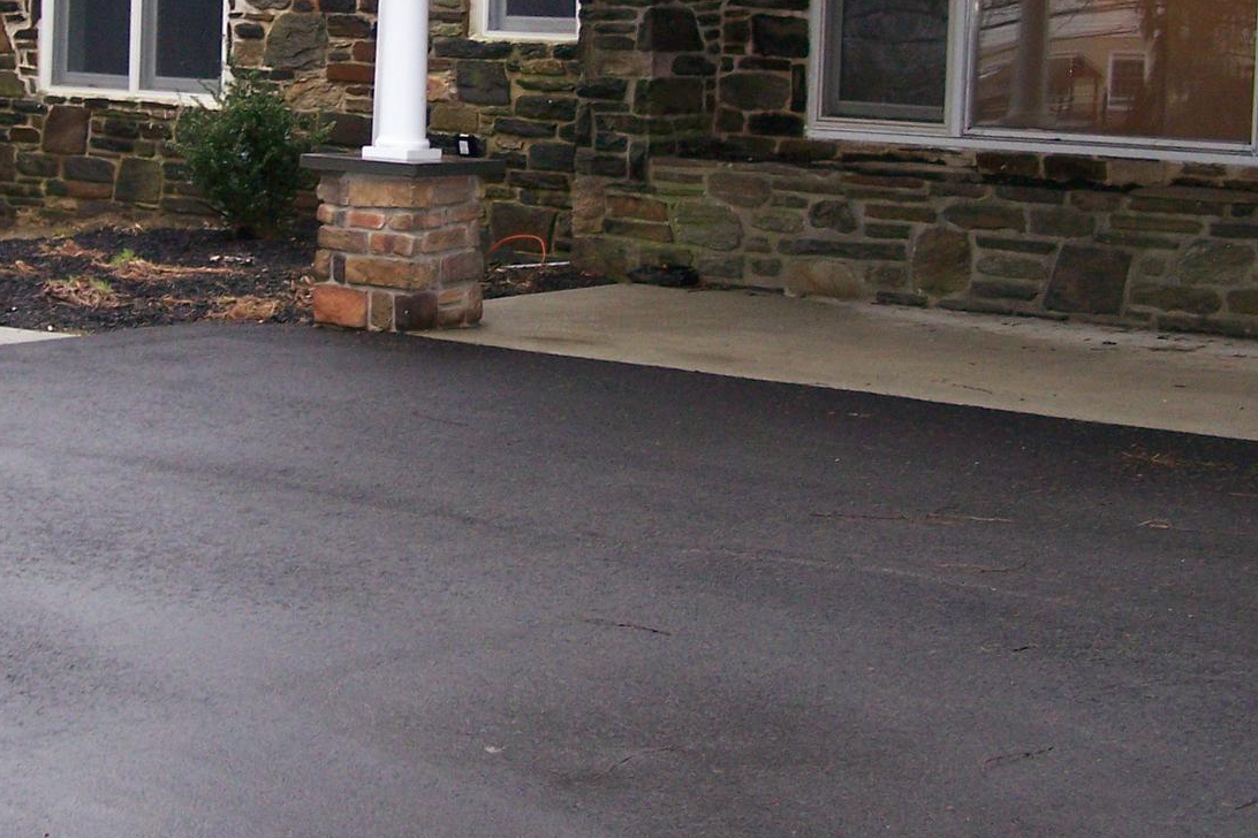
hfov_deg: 27.2
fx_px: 2586
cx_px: 446
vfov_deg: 18.2
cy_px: 124
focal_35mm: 74
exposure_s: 1/60
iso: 160
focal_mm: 6.3
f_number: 2.8
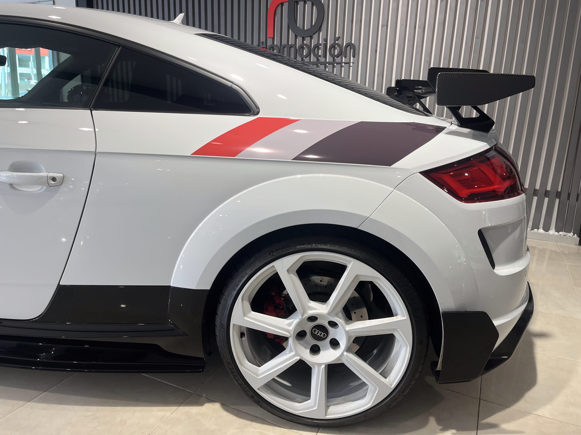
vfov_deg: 53.1
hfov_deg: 67.3
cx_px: 290
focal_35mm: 26
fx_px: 436
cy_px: 218
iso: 50
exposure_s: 1/121
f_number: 1.6
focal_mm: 5.1
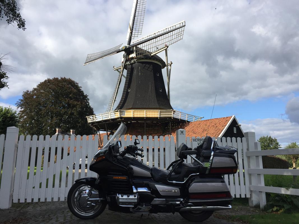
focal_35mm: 29
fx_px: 250
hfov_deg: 61.7
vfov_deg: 48.2
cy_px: 112
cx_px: 150
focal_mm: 4.15
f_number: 2.2
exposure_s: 1/1883
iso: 32
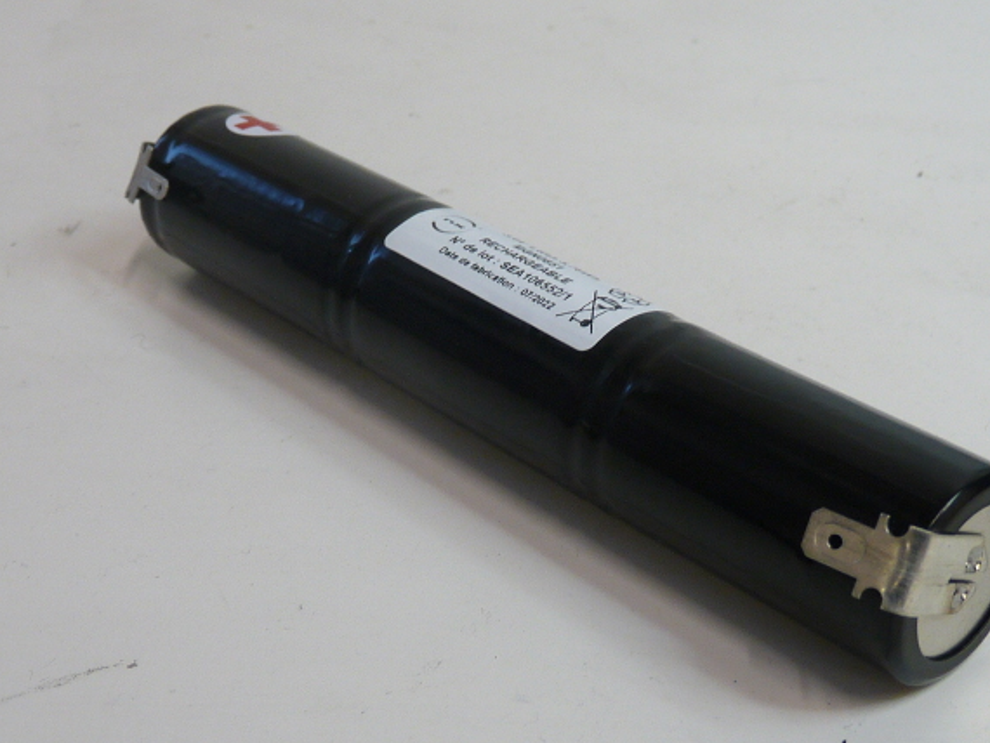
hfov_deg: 30.3
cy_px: 384
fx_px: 1831
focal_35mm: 64
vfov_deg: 22.9
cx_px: 502
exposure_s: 1/30
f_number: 3
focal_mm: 5.9
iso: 125
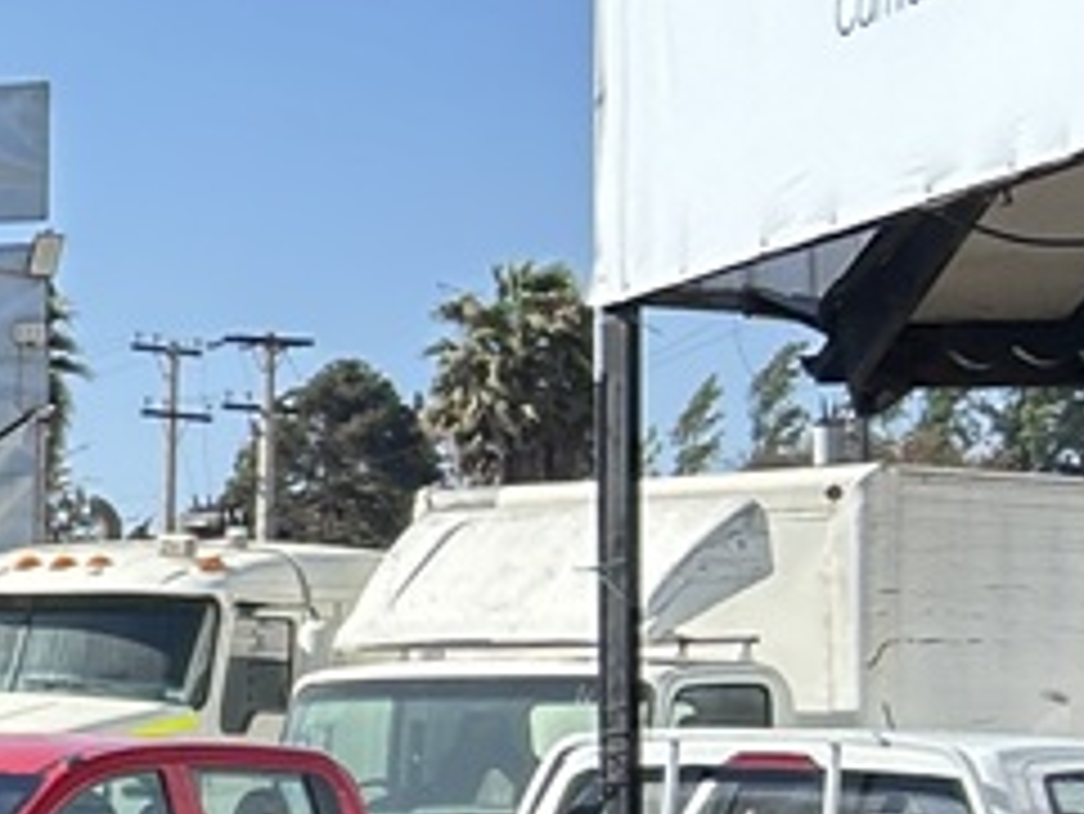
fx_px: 4606
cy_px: 854
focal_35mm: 147
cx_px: -1792
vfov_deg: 10.0
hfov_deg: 10.7
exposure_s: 1/1808
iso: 50
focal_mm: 5.7
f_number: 1.5
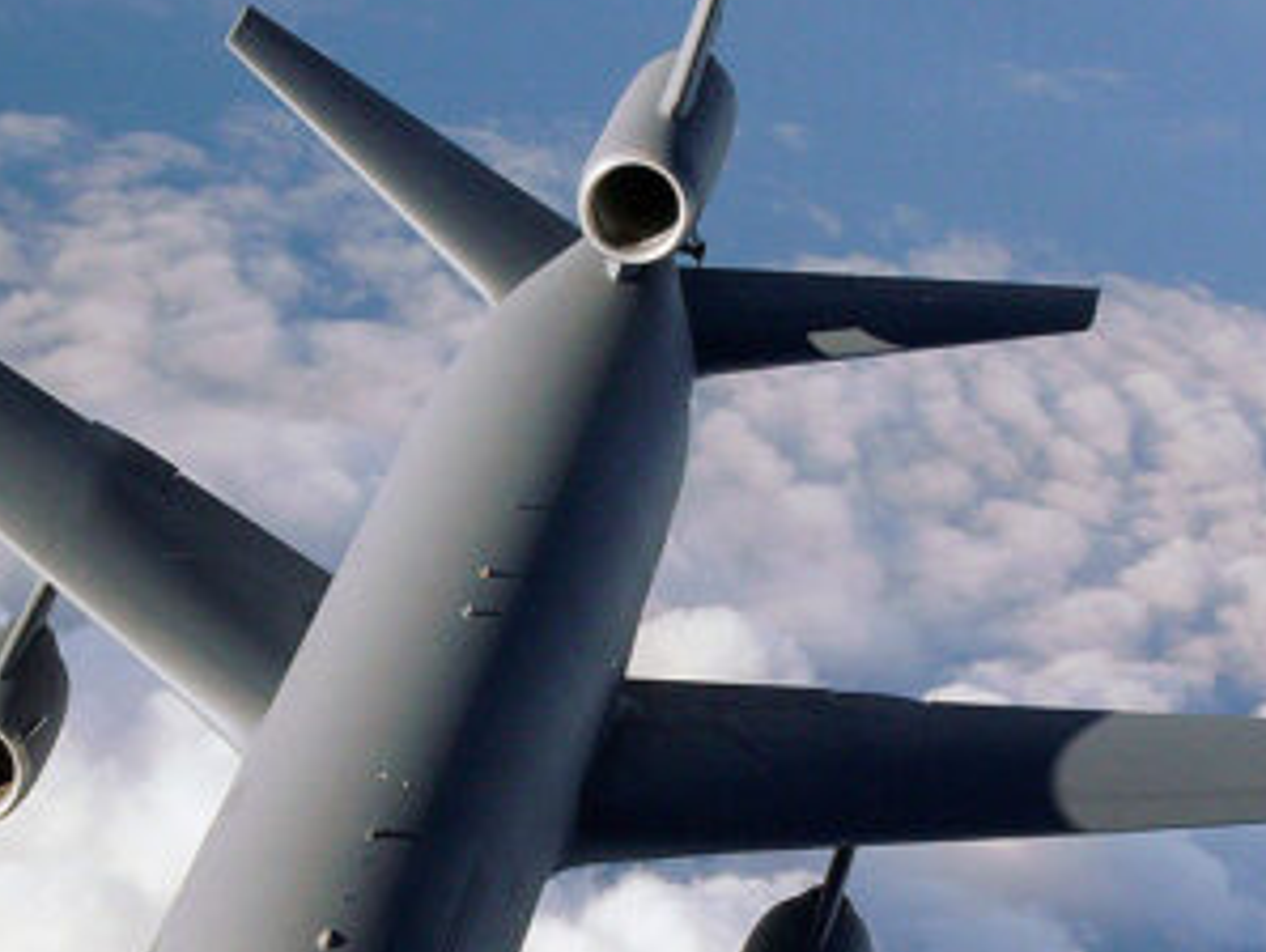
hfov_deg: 12.9
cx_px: 484
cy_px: 718
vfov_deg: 9.7
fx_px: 5600
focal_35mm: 153
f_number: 9
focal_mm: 19.1
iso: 100
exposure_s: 1/250
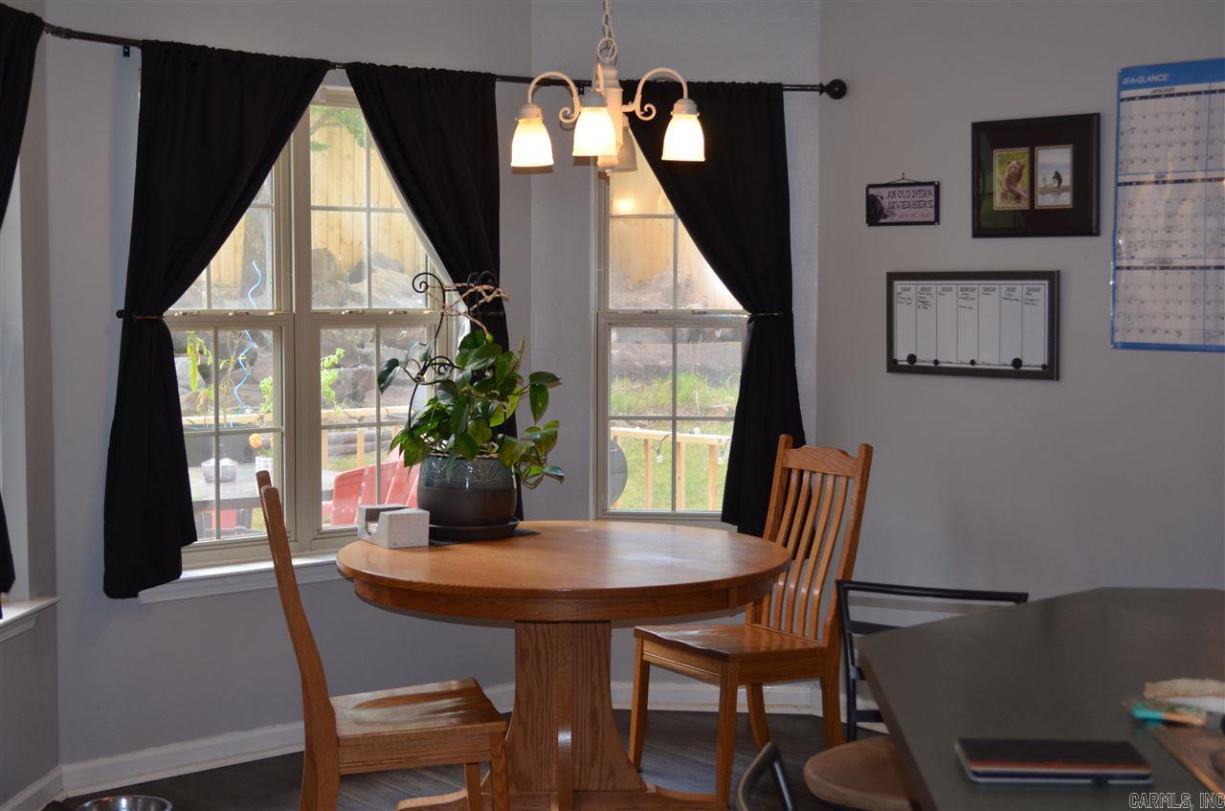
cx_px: 612
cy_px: 406
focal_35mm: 52
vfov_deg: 25.6
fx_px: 1782
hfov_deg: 37.9
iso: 400
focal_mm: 35
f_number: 5
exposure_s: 1/125
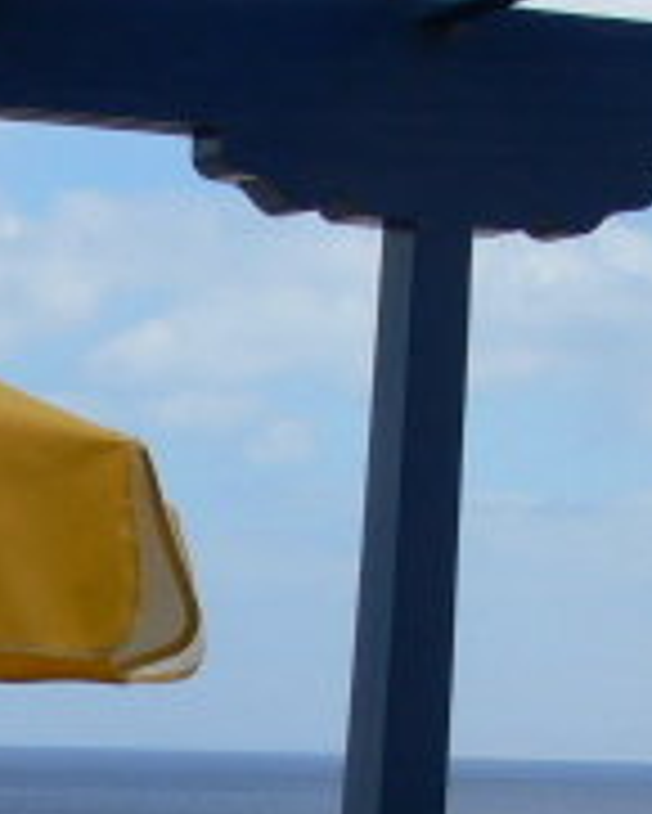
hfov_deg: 9.7
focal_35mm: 151
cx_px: -549
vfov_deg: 12.1
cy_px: 1237
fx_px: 3639
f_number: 5.6
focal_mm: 7.4
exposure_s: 1/400
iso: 80
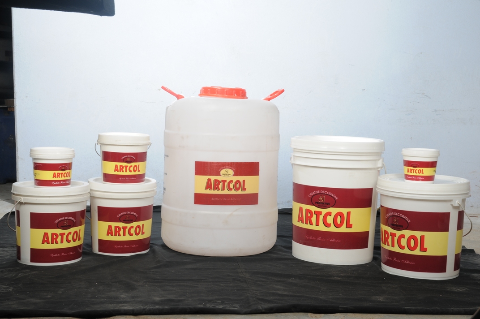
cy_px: 160
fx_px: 759
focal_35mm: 57
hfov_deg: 35.1
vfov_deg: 23.7
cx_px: 240
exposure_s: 1/125
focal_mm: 38
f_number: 14
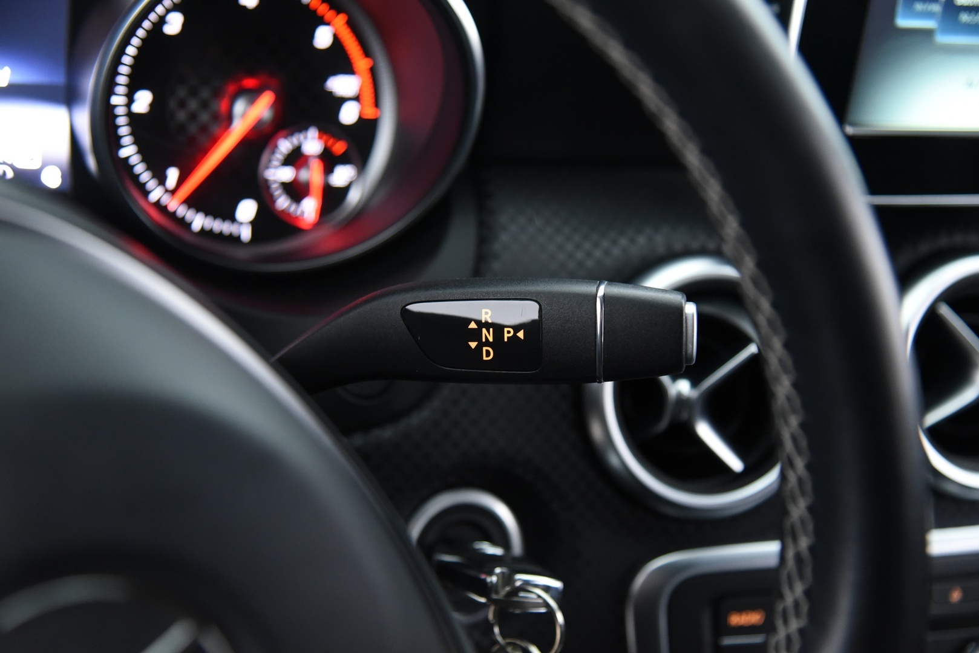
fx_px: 1578
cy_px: 326
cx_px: 490
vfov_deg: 23.4
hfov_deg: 34.5
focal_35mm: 58
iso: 4000
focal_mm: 58
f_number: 4
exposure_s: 1/20
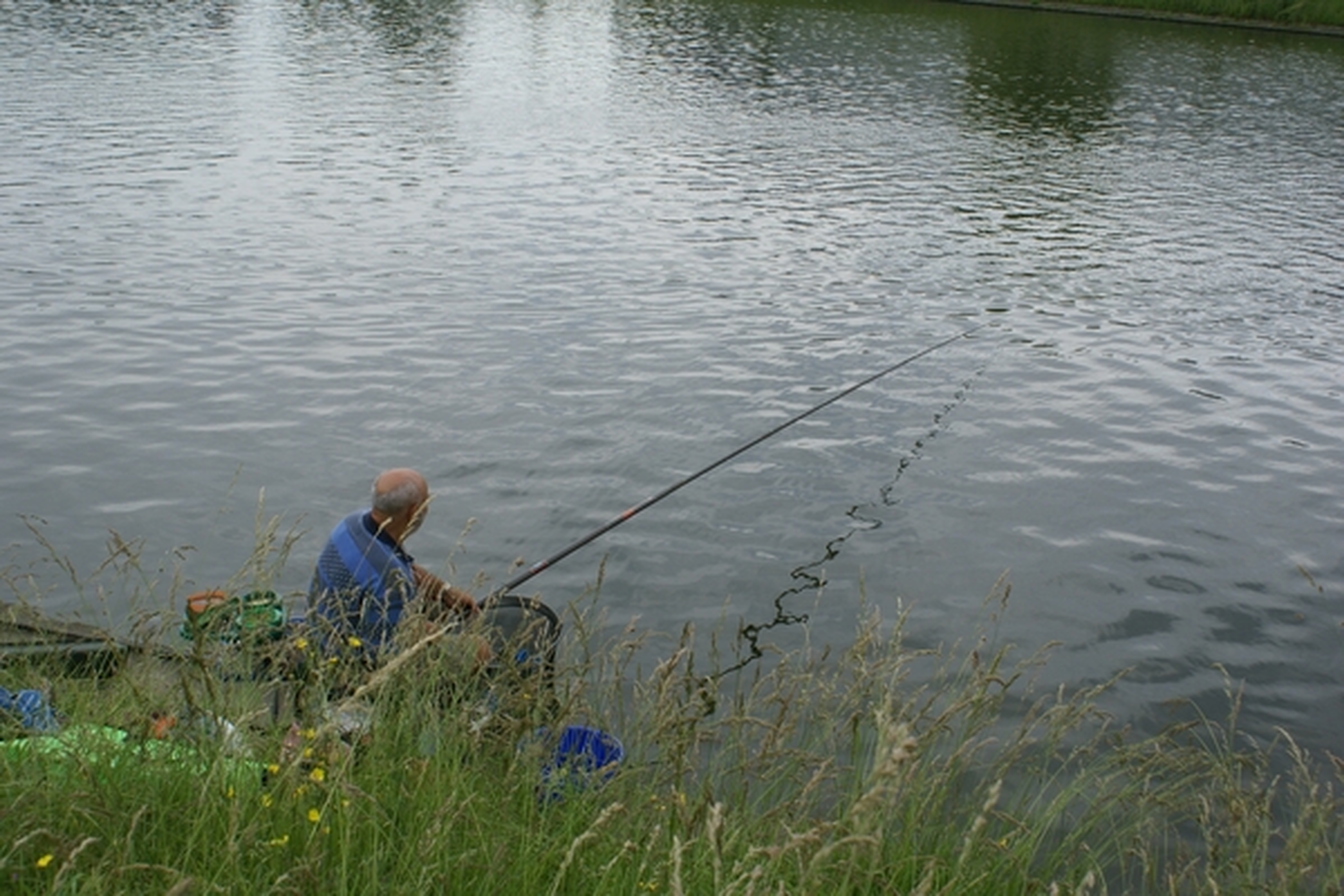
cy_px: 448
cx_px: 672
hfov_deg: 46.4
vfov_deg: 31.9
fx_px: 1568
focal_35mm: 42
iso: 100
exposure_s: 1/160
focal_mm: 28
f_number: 9
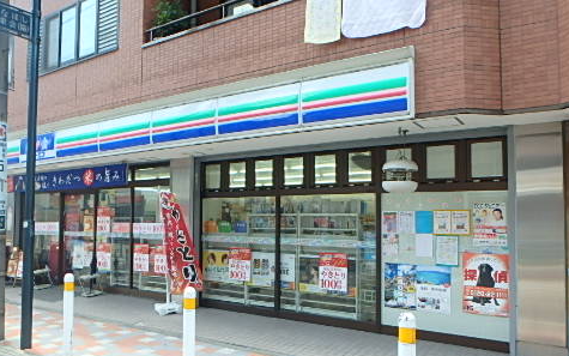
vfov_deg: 41.8
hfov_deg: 62.1
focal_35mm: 30
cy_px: 201
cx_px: 218
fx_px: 465
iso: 125
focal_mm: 3.7
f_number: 3.5
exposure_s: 1/160
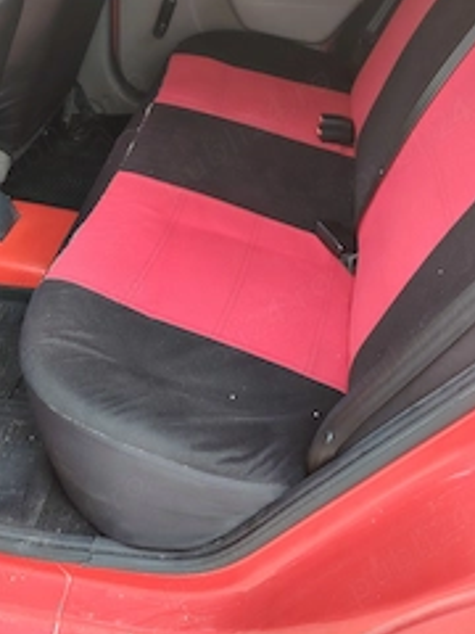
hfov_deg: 35.6
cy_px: 177
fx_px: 732
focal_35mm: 40
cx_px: 153
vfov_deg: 45.5
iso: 275
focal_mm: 5.25
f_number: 1.75
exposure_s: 1/25
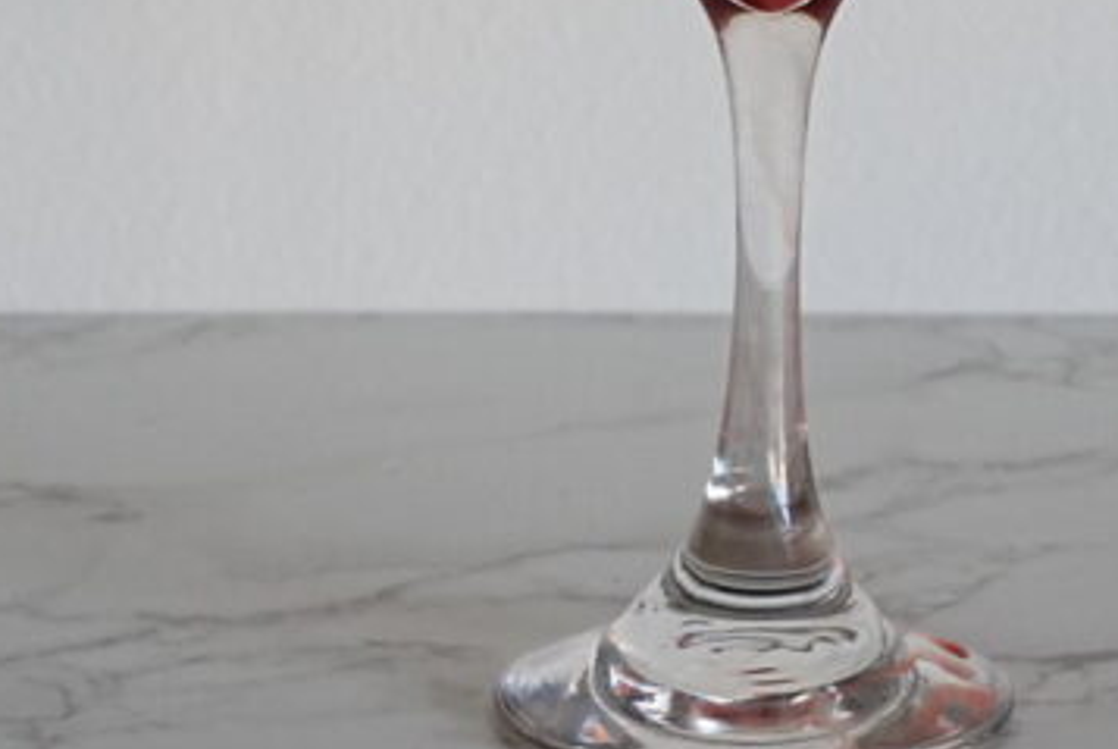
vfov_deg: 8.0
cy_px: -125
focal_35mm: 170
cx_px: 808
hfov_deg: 12.0
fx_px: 5290
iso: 1000
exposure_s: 1/160
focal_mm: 39.6
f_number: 7.1
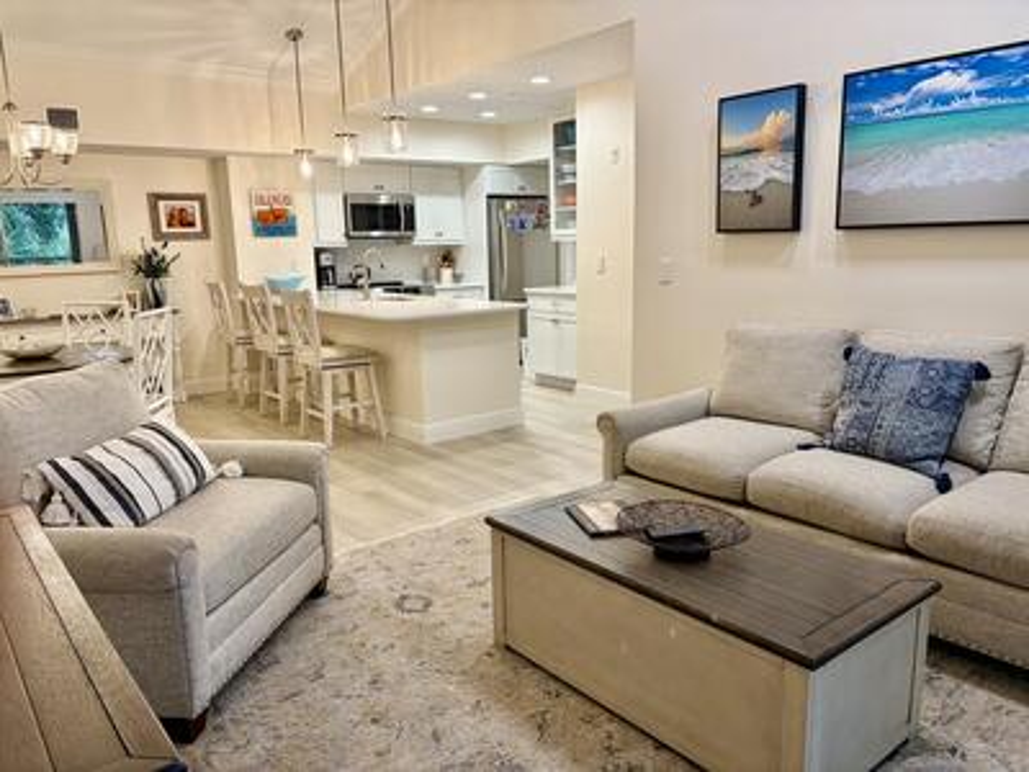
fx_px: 773
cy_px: 386
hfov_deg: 67.3
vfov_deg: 53.1
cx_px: 514
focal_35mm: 26
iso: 100
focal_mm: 5.96
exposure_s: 1/60
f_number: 1.6
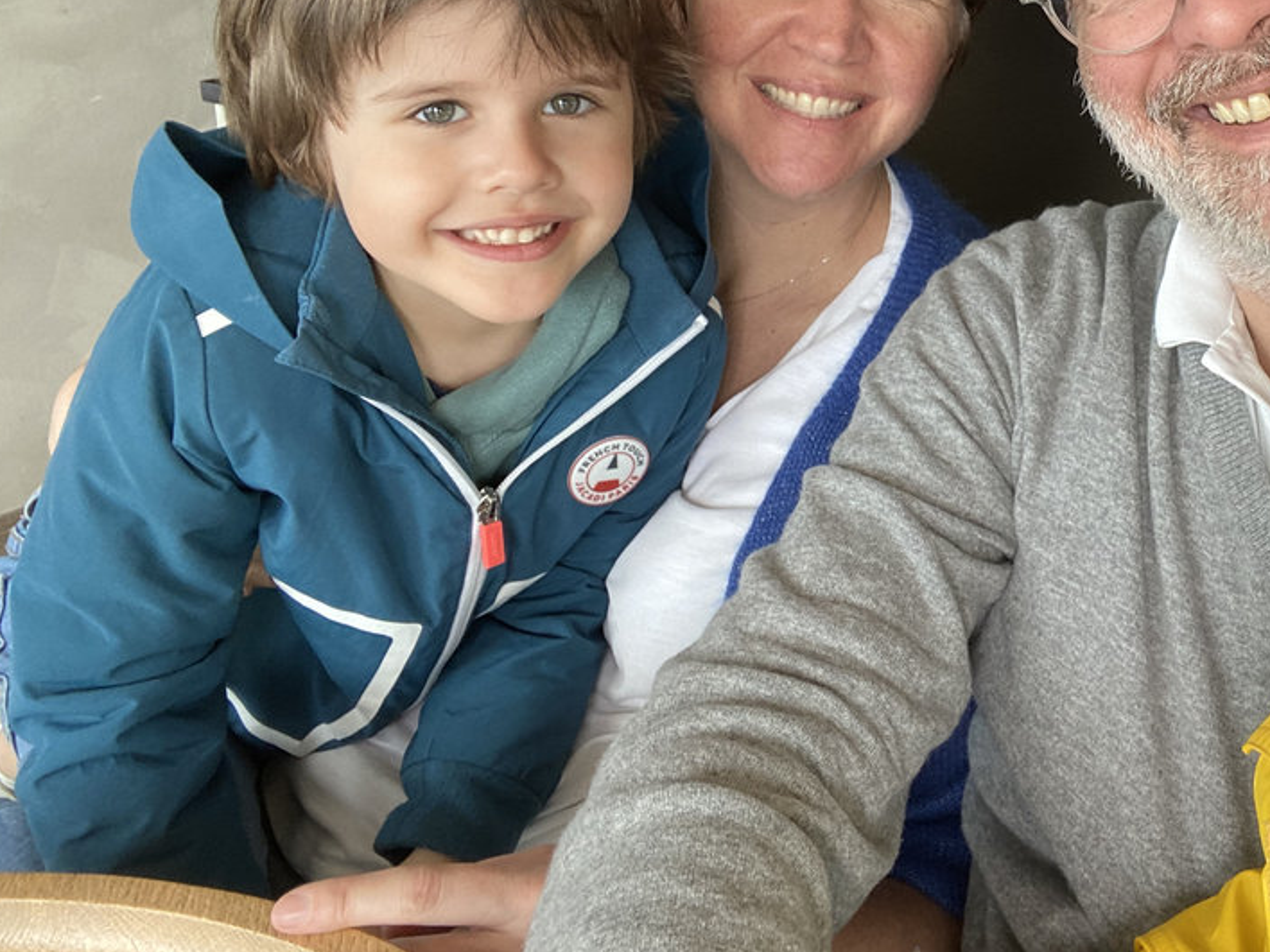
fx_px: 1431
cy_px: 154
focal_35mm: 39
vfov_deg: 35.3
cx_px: 1006
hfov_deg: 45.6
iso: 50
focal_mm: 2.71
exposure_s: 1/122
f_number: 2.2
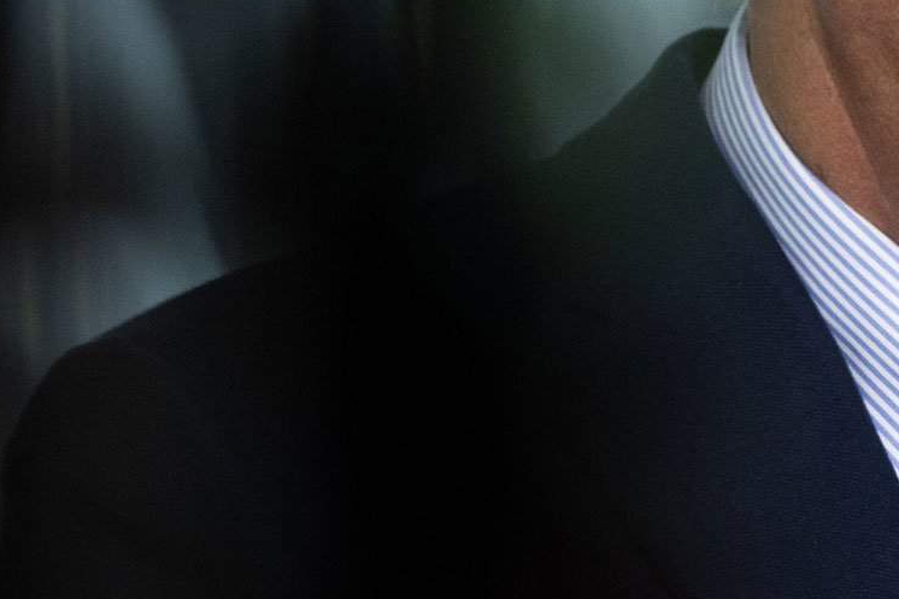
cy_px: 10
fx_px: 20896
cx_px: 899
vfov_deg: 1.6
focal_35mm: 837
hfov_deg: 2.5
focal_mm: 260
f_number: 5.6
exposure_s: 1/500
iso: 2000
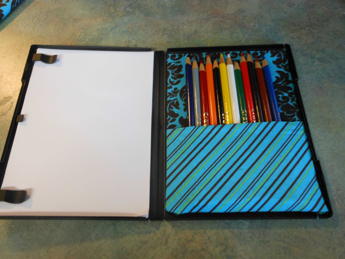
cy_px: 130
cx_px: 172
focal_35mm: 33
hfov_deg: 55.4
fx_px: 329
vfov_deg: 42.9
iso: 400
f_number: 4
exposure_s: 1/10
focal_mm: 5.9
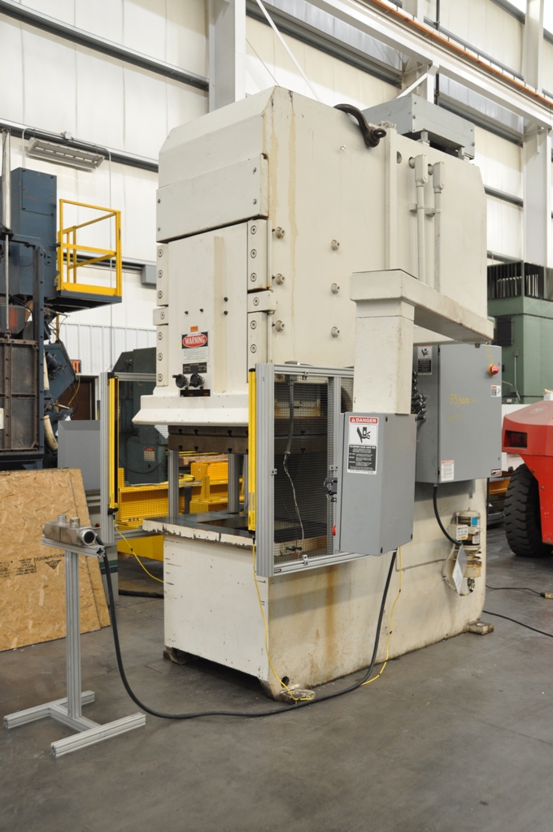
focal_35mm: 33
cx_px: 276
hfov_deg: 39.9
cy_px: 416
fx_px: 762
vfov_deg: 57.3
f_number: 3.8
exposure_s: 1/30
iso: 500
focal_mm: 22
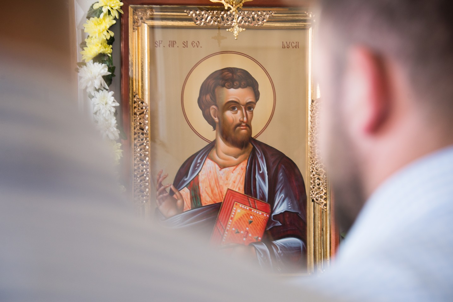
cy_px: 151
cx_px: 226
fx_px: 1234
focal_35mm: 98
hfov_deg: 20.8
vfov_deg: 14.0
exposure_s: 1/40
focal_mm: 98
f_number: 5.3
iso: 640
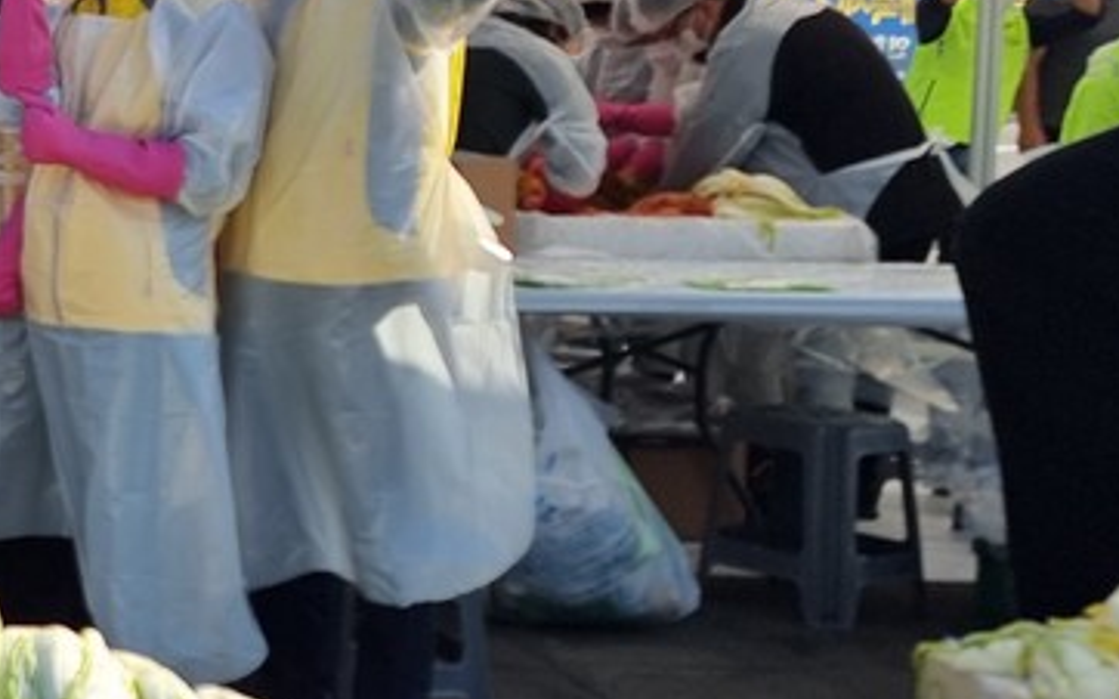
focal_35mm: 76
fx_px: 2317
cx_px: -532
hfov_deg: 22.5
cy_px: 170
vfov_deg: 17.0
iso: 50
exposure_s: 1/862
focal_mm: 6.7
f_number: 1.8
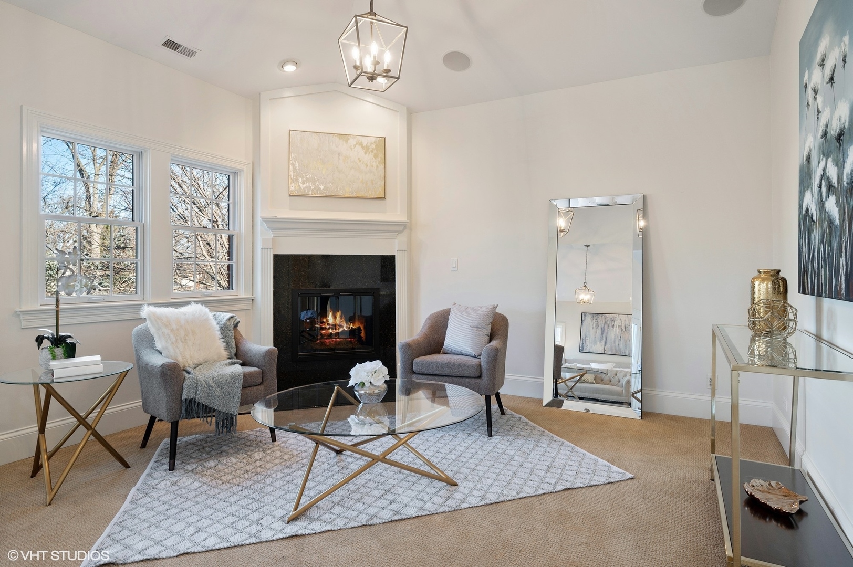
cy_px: 284
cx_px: 426
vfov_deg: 61.8
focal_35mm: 20
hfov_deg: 84.0
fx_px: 473
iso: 200
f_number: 8
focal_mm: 20
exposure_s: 1/3
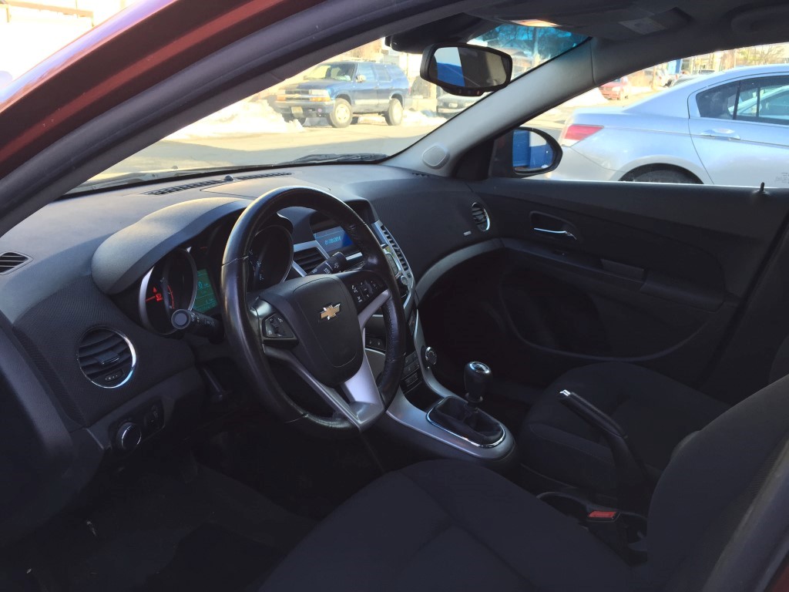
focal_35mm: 29
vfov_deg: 48.2
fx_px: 661
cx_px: 394
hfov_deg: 61.7
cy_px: 296
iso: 50
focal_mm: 4.15
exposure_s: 1/120
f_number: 2.2
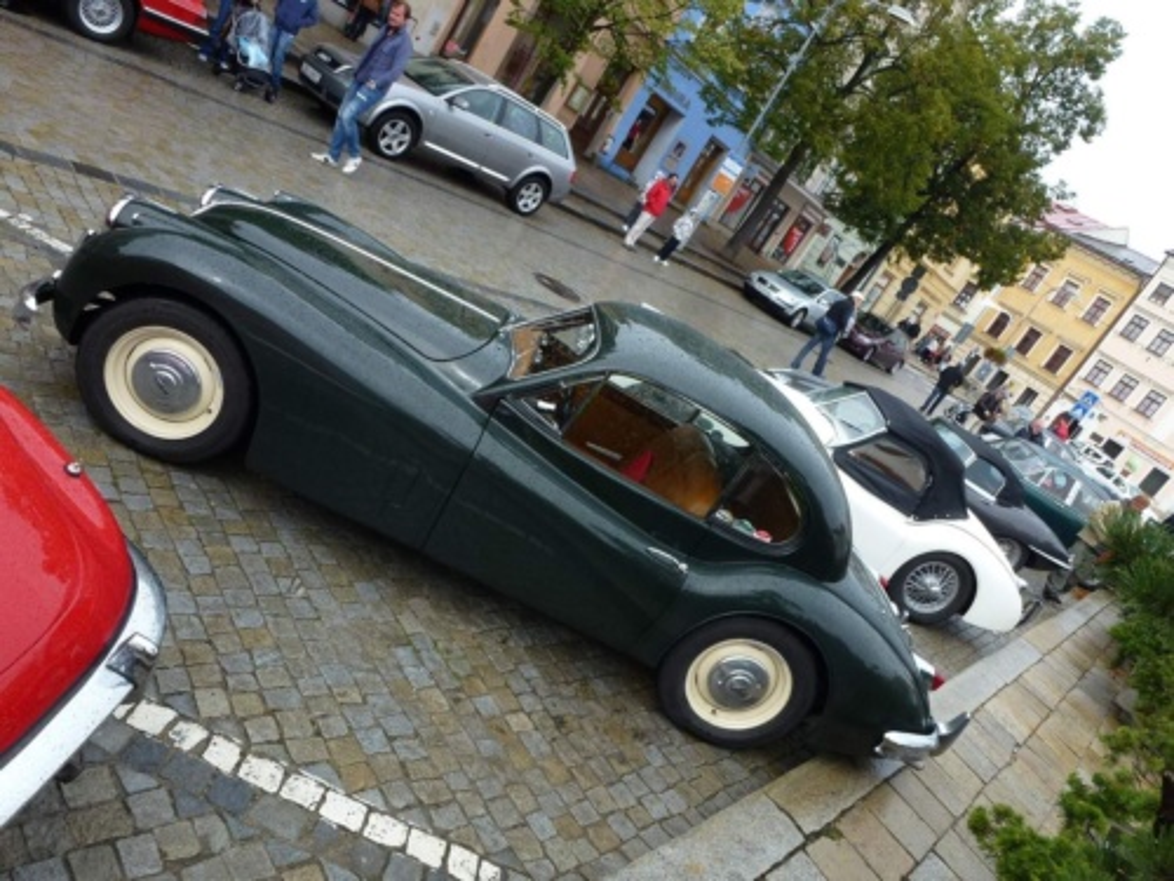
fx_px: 814
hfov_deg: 71.6
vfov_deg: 56.8
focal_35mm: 24
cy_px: 440
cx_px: 587
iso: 100
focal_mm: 4.3
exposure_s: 1/125
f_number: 4
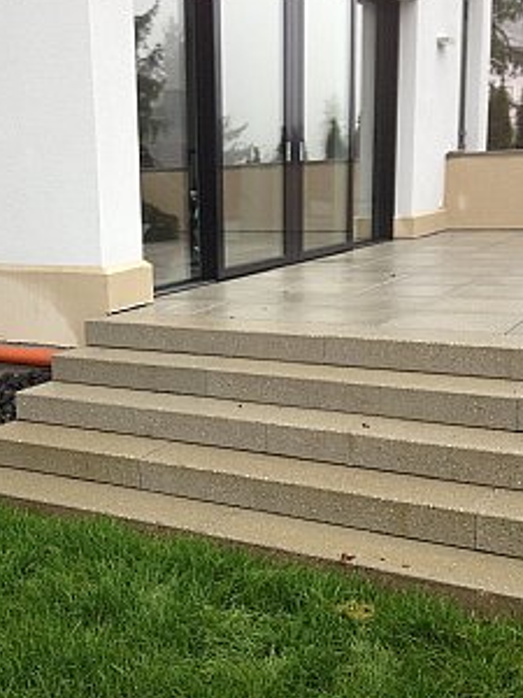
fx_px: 987
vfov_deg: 38.9
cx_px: 179
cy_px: 352
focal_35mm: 49
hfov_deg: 29.5
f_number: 2.4
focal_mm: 4.28
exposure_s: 1/60
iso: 64
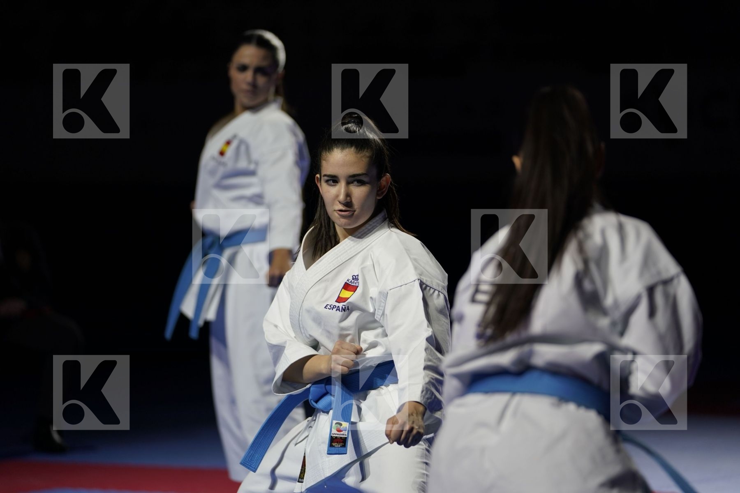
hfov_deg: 14.0
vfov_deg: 9.3
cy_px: 246
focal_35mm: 147
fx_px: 3021
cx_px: 370
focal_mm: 147
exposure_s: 1/500
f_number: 2.8
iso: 250
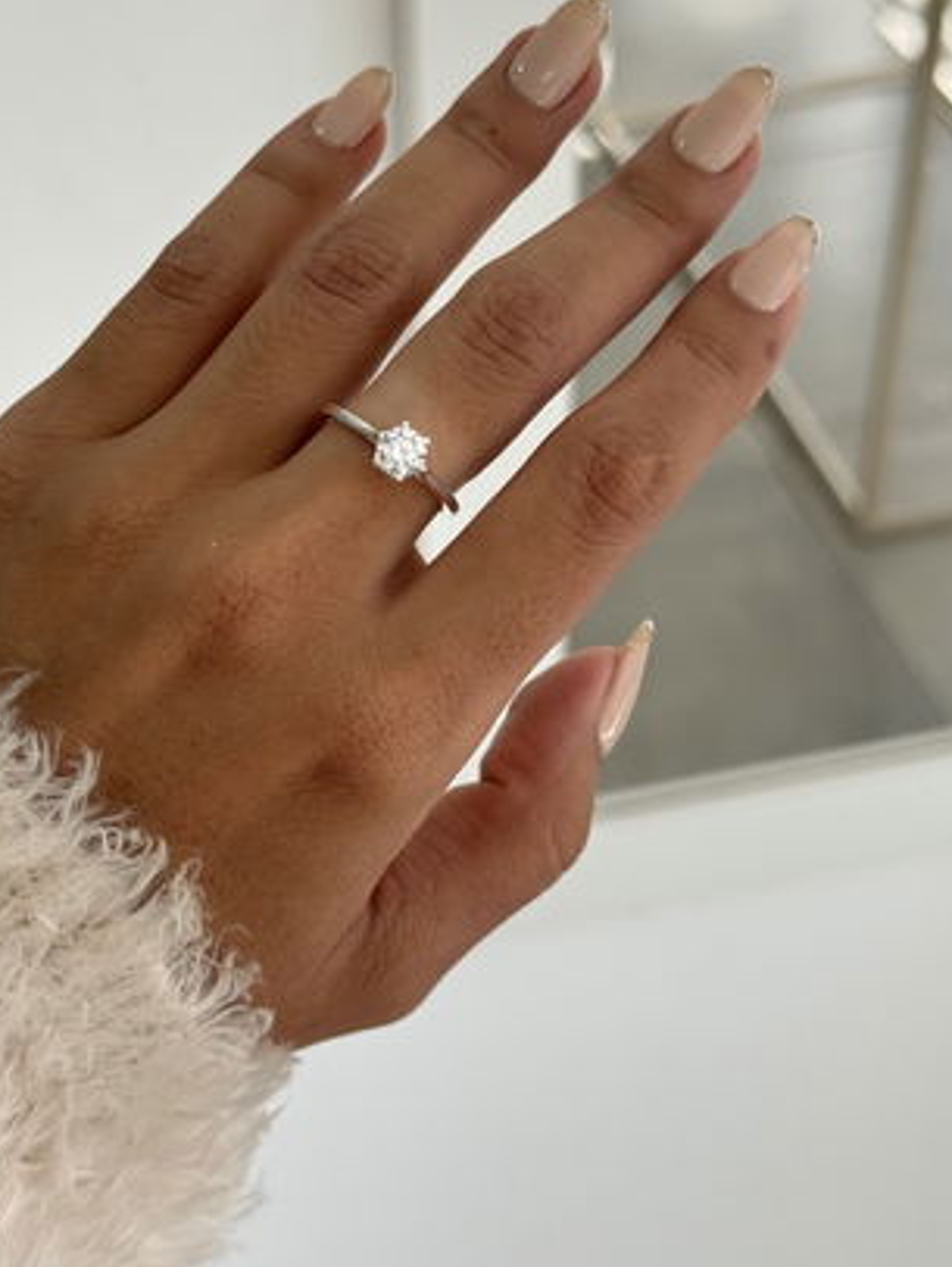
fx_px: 2308
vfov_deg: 30.6
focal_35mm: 63
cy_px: 504
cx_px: 387
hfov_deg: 23.3
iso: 80
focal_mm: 6.76
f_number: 1.78
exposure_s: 1/631
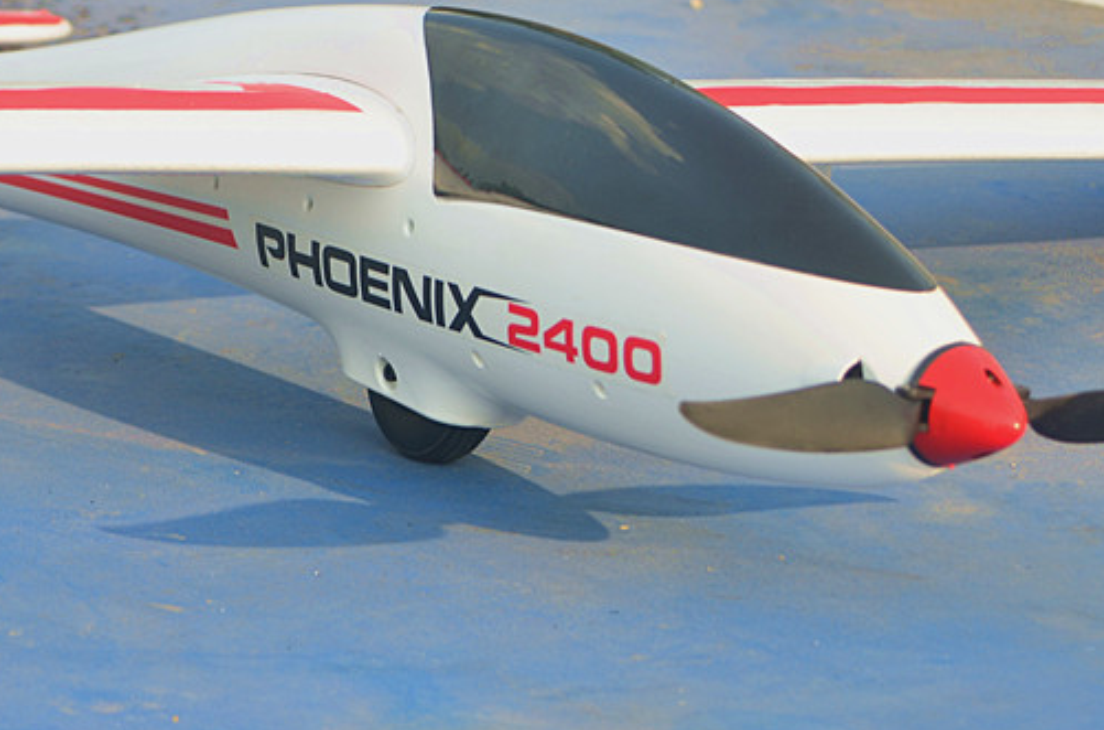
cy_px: 230
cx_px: 355
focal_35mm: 163
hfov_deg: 12.6
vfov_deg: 8.4
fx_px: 4985
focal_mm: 68
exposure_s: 1/125
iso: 100
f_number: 5.6
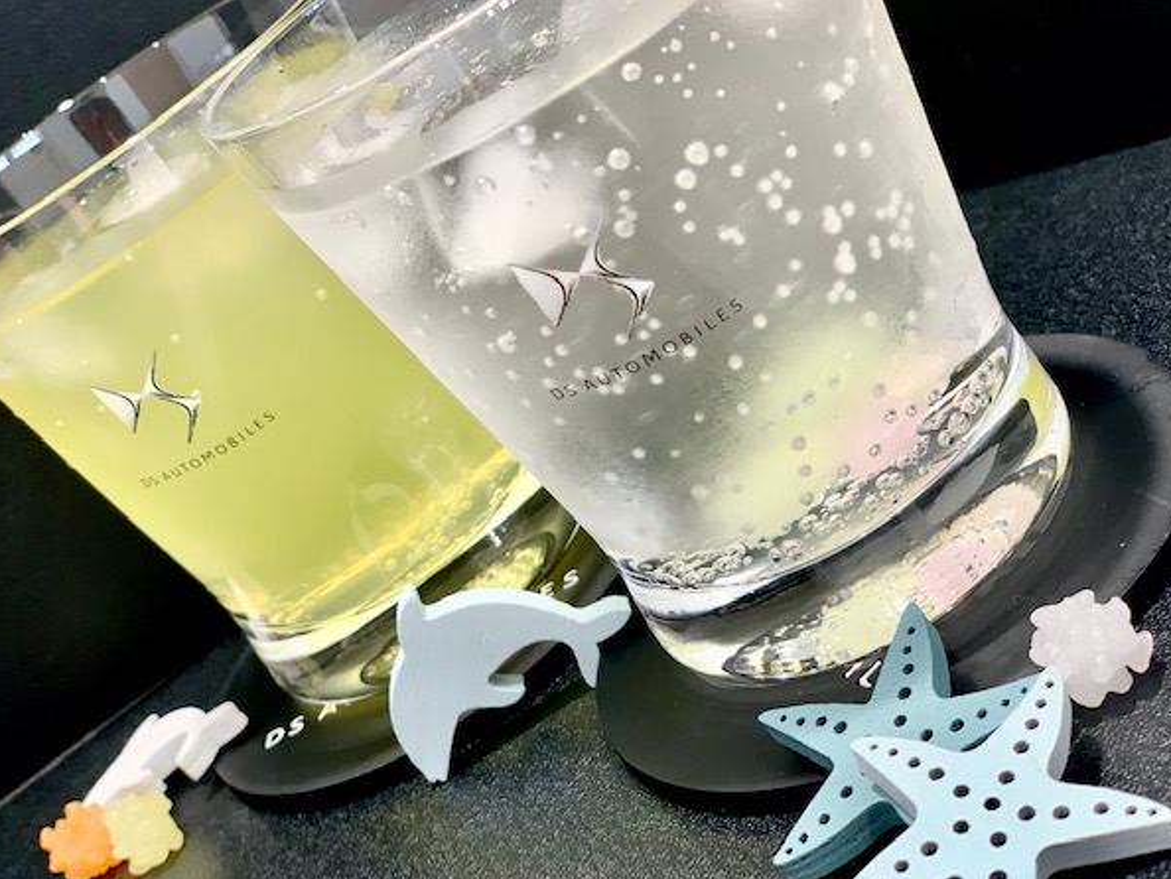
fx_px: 1895
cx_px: 580
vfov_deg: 26.1
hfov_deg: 34.3
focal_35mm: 56
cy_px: 440
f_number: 2.4
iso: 125
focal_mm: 6
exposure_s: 1/122
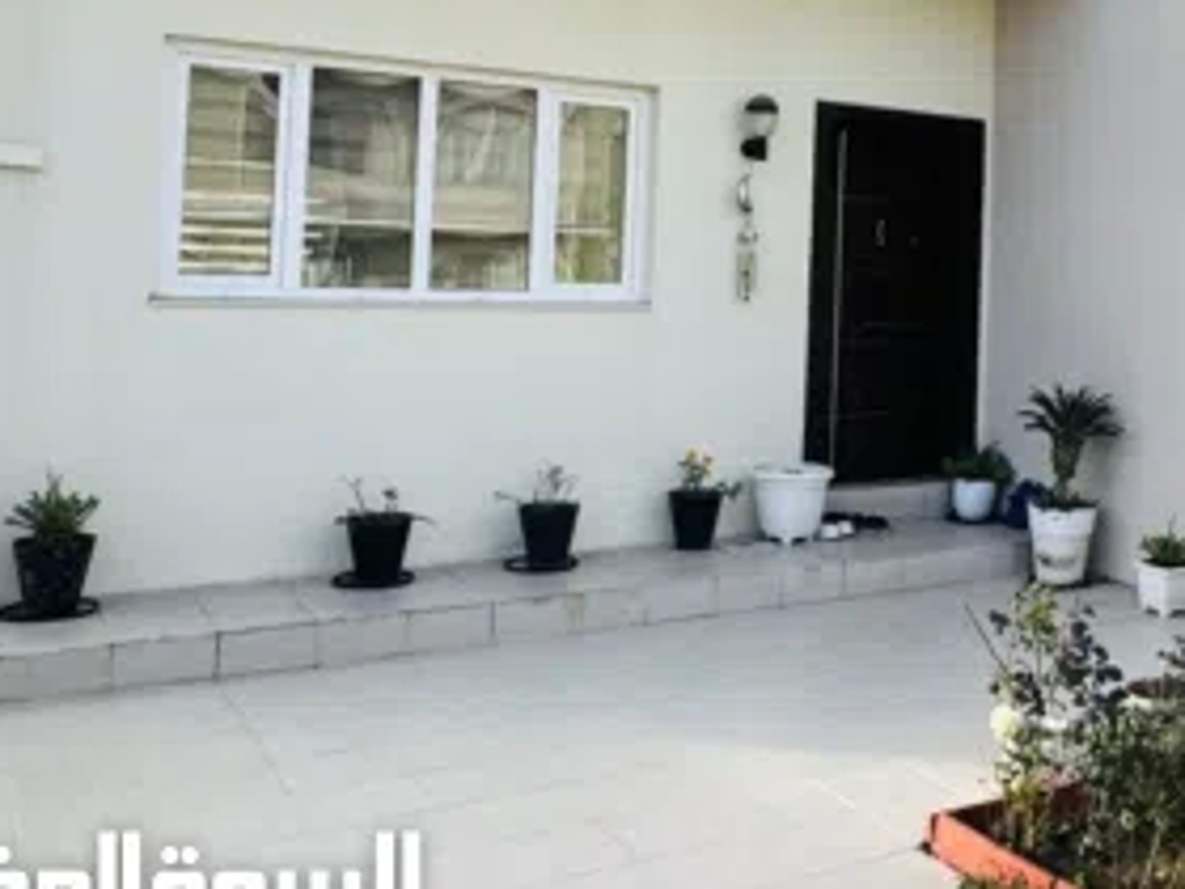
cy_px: 220
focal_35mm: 32
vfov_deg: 42.8
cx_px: 1058
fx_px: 1095
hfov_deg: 50.6
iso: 40
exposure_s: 1/485
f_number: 2.2
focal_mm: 2.22
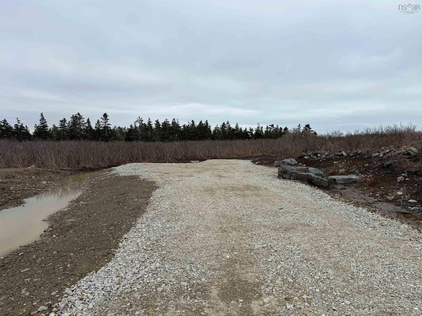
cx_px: 211
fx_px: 293
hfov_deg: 71.6
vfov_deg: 56.8
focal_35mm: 24
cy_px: 158
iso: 80
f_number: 1.78
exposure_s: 1/3584
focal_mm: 6.76
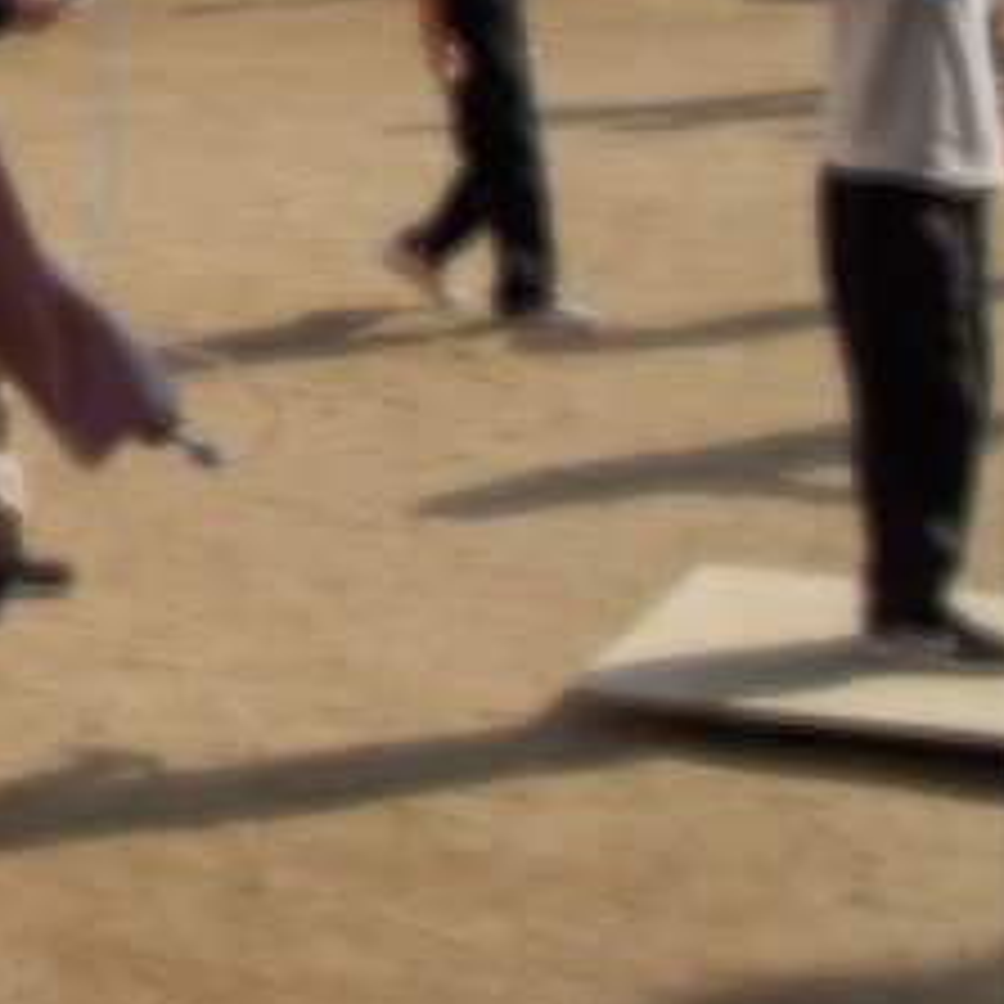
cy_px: 387
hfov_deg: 22.3
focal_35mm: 69
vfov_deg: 24.9
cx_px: -320
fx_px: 2264
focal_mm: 4.1
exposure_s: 1/1000
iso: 80
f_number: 3.3
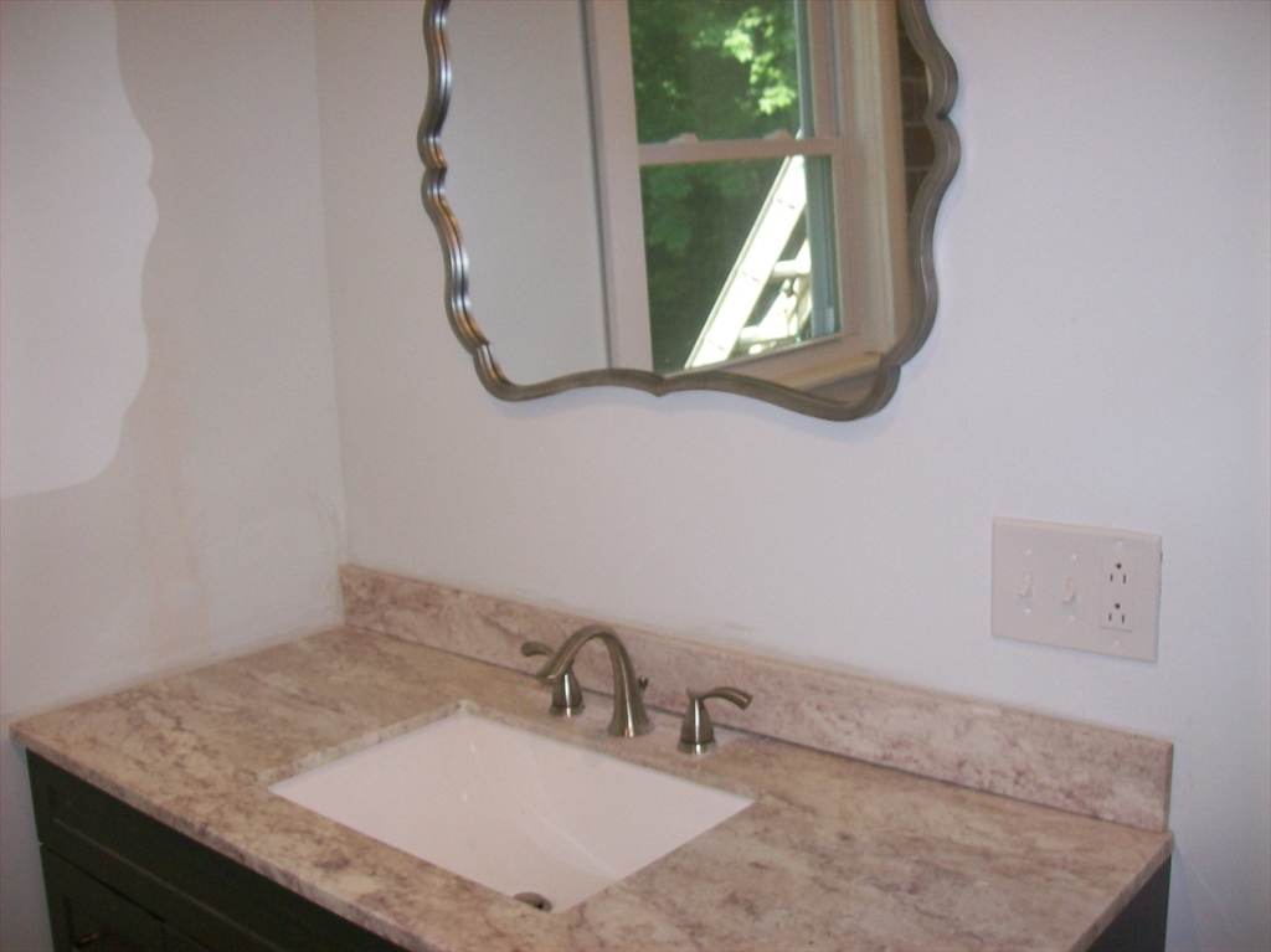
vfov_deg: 39.6
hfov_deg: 51.4
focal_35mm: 36
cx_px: 636
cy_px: 476
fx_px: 1321
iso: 80
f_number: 2.7
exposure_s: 1/64
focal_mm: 6
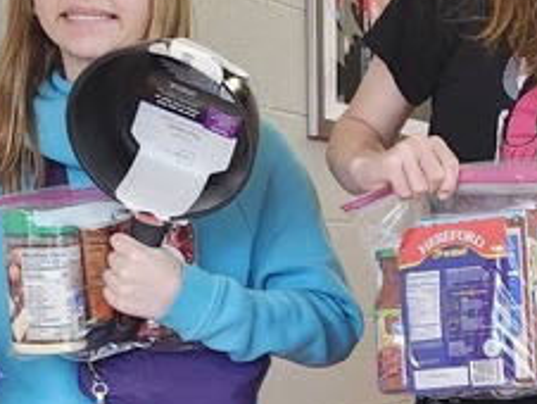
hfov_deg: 16.9
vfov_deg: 14.0
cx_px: 839
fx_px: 1615
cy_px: 418
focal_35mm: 104
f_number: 1.8
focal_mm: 5.54
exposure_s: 1/60
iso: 500
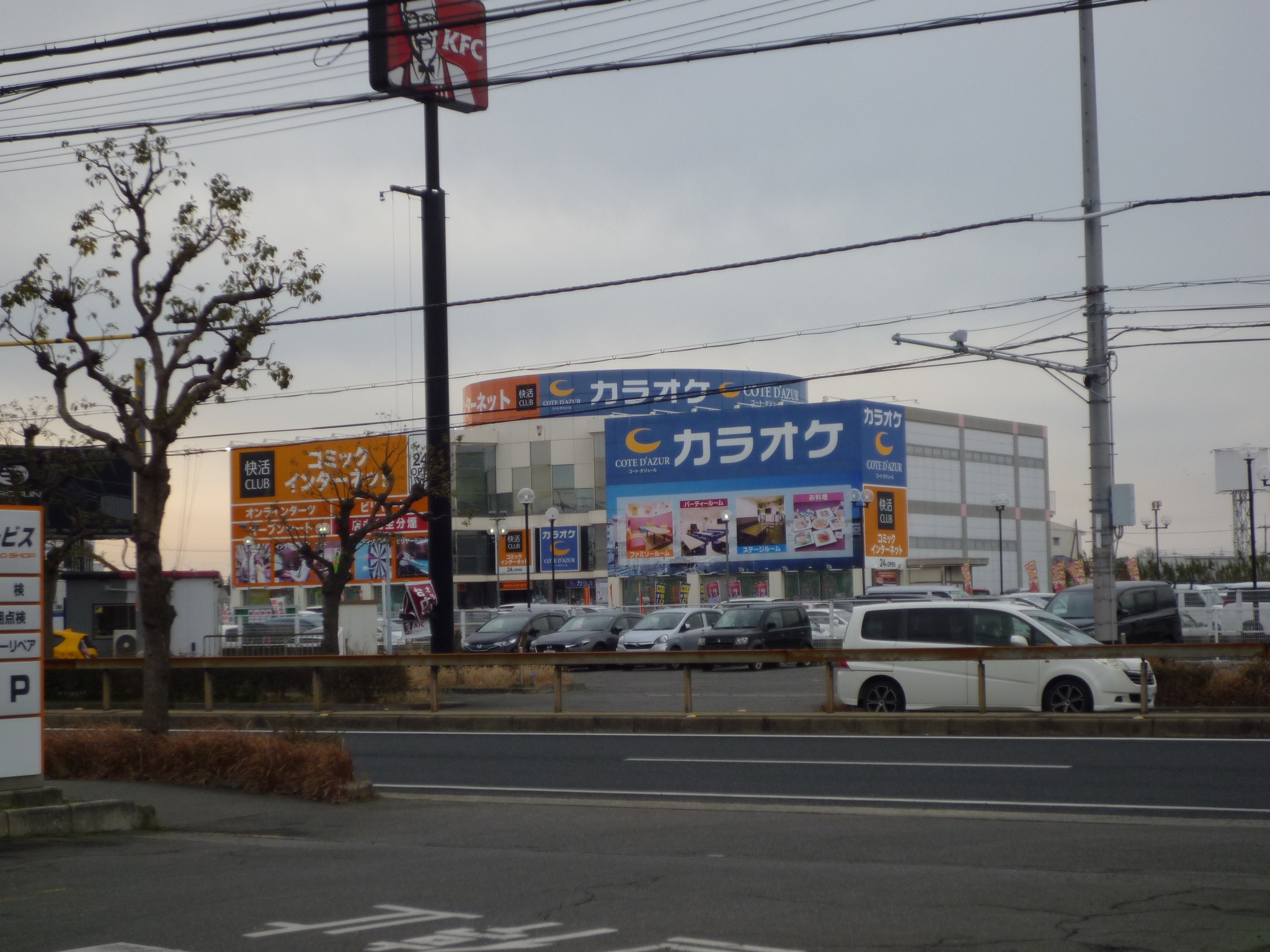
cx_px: 635
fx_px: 2568
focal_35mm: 70
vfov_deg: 21.0
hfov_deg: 27.8
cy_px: 476
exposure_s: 1/400
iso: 100
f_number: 4.9
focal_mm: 12.2
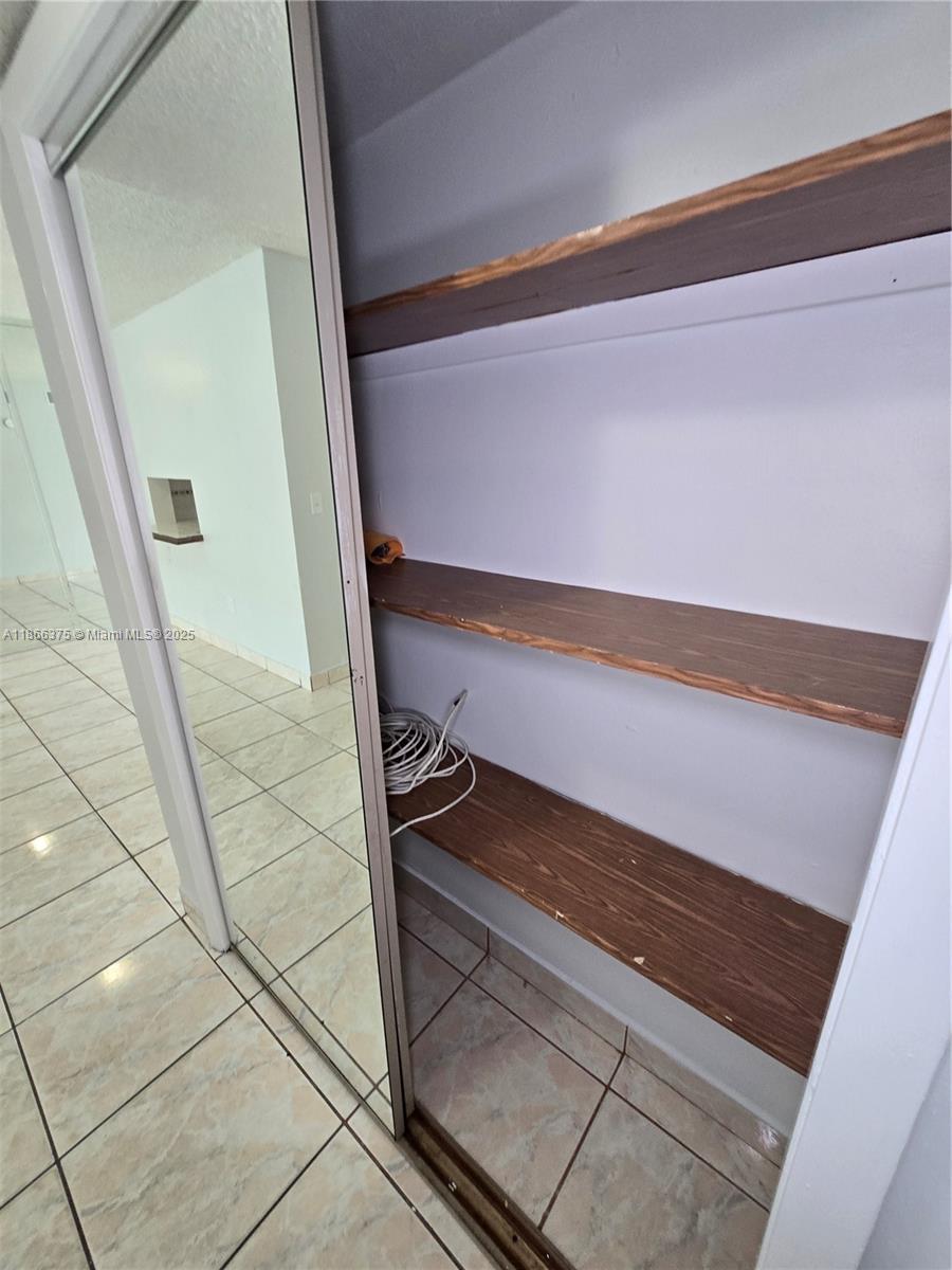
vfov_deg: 106.2
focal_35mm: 13
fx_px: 477
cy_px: 635
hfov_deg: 89.9
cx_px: 476
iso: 100
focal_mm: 2.2
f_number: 2.2
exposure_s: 1/60
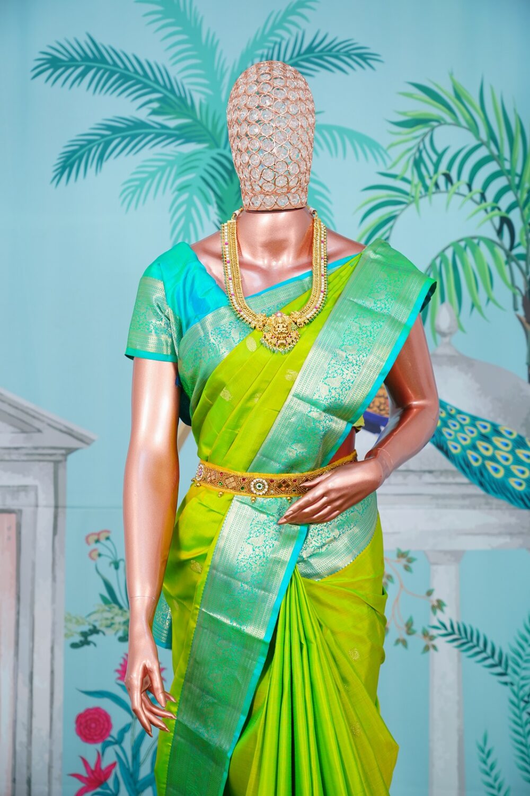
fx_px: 1502
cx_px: 265
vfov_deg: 29.7
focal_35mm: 68
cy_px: 398
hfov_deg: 20.0
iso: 640
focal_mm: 68
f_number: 5
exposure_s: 1/200
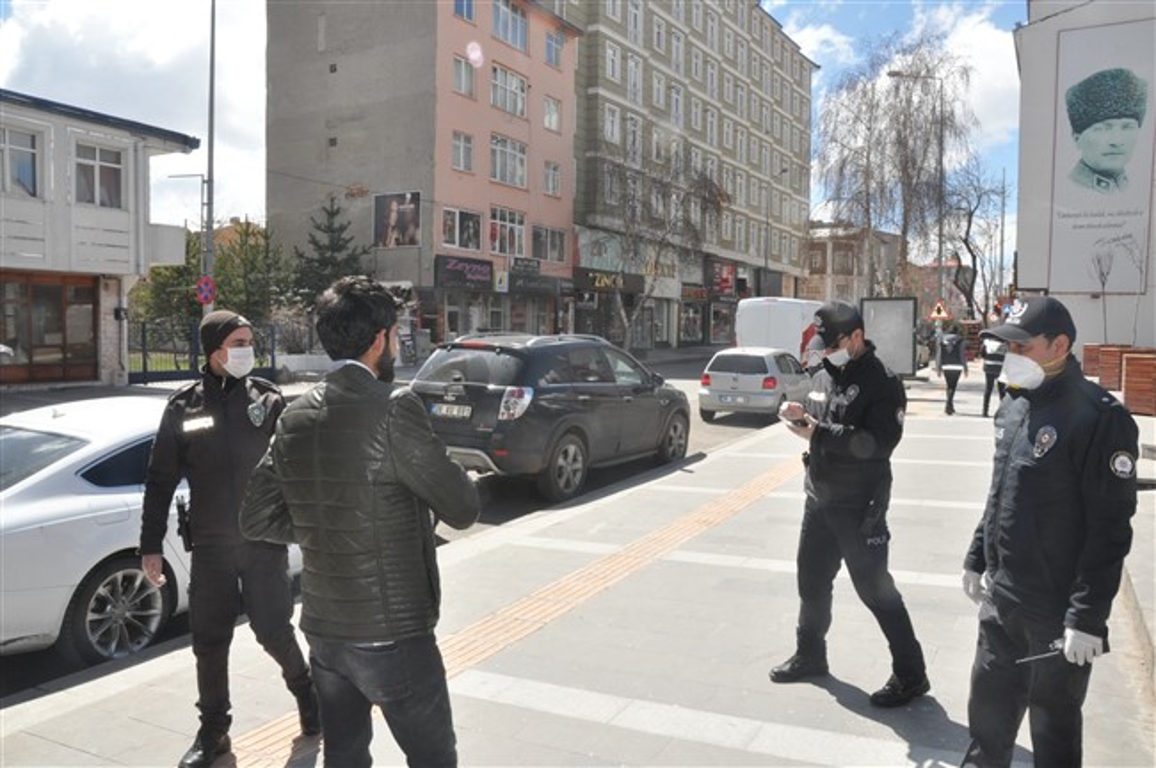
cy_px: 384
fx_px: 866
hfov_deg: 67.4
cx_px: 578
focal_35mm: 27
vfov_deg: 47.8
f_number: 22
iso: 800
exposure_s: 1/200
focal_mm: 18
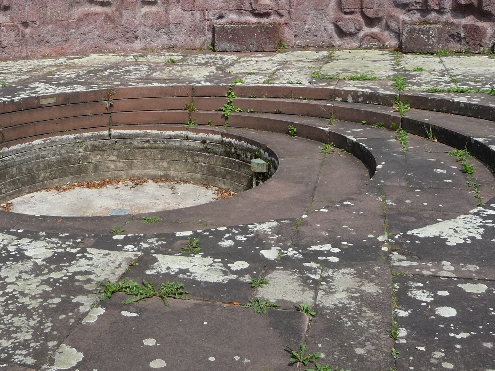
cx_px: 206
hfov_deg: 41.9
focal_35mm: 45
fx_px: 644
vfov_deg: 31.7
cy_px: 101
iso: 100
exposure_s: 1/640
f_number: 3.3
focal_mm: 4.7
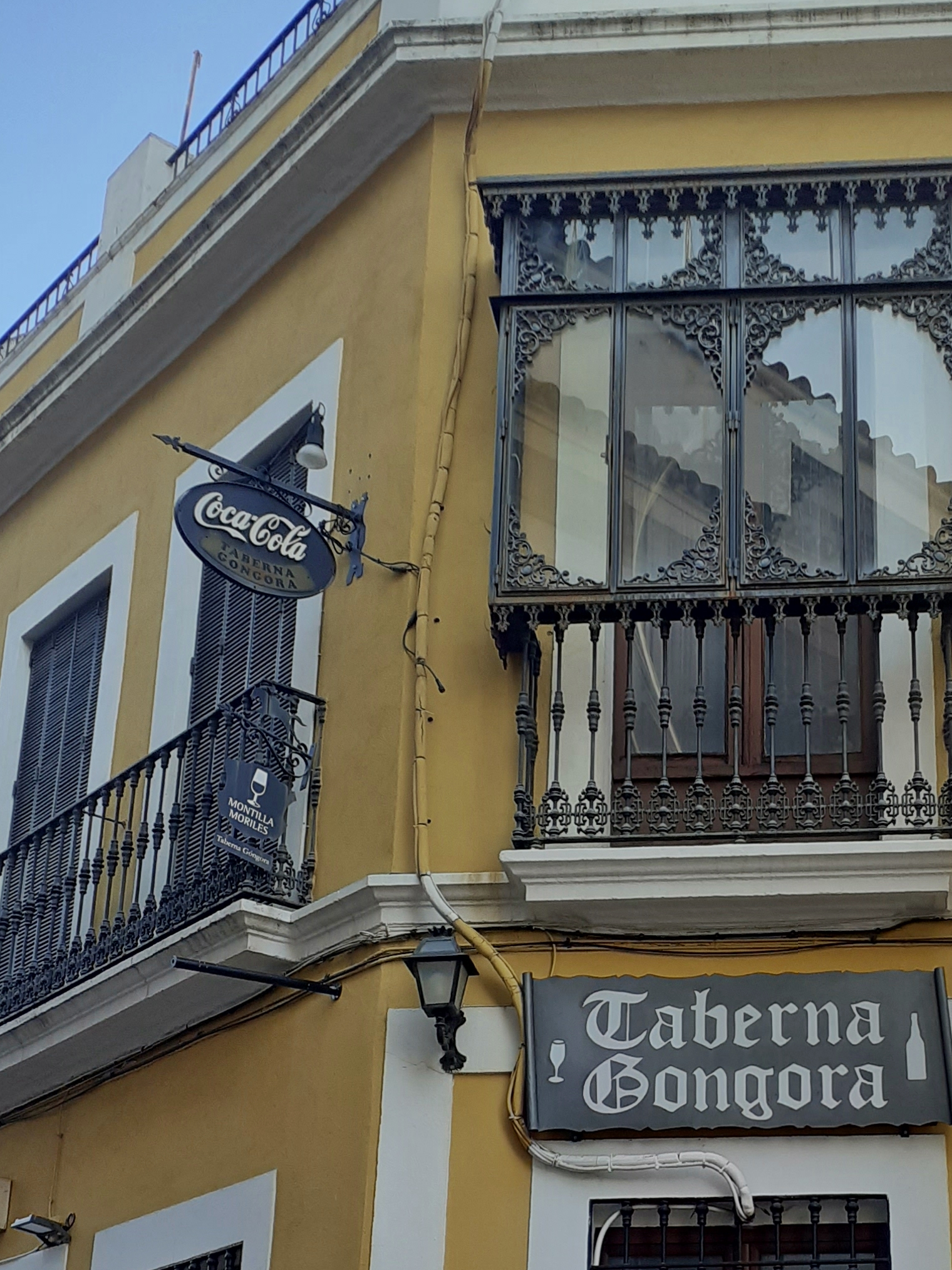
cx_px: 791
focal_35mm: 55
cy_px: 936
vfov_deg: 34.3
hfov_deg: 26.0
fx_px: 2016
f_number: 1.9
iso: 40
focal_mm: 3.6
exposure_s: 1/223
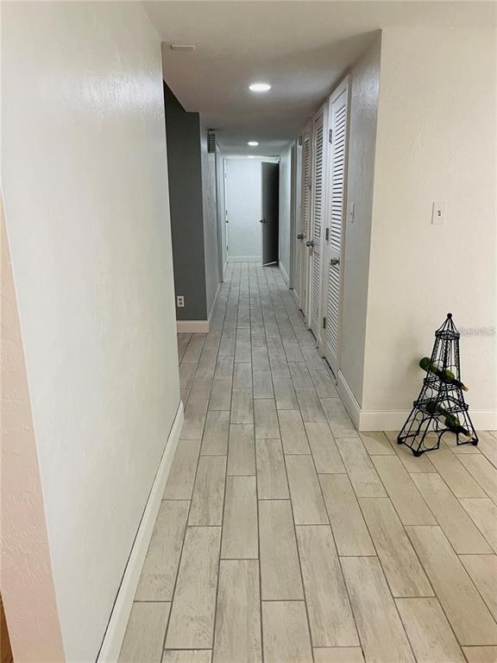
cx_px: 248
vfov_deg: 67.3
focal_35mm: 26
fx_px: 498
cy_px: 332
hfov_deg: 53.1
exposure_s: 1/40
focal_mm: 5.1
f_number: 1.6
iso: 400
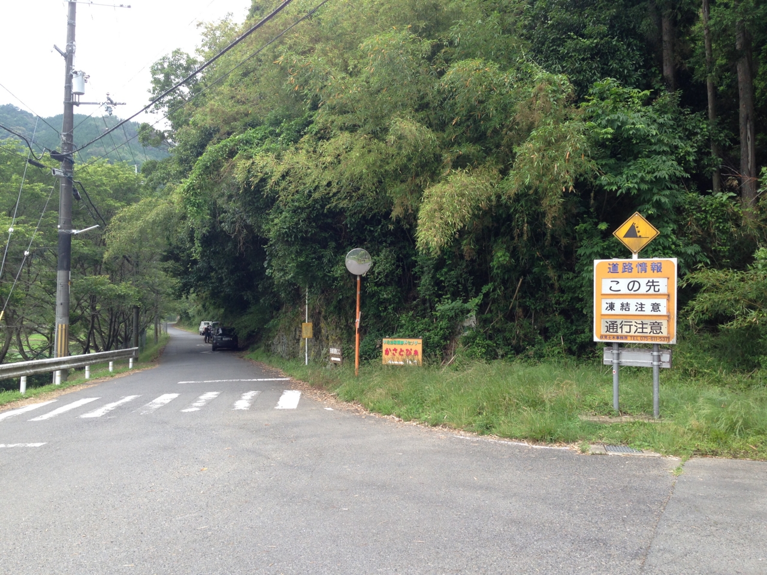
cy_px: 288
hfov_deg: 55.4
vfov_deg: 42.9
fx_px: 731
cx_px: 384
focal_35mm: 33
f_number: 2.4
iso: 50
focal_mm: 4.12
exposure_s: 1/268
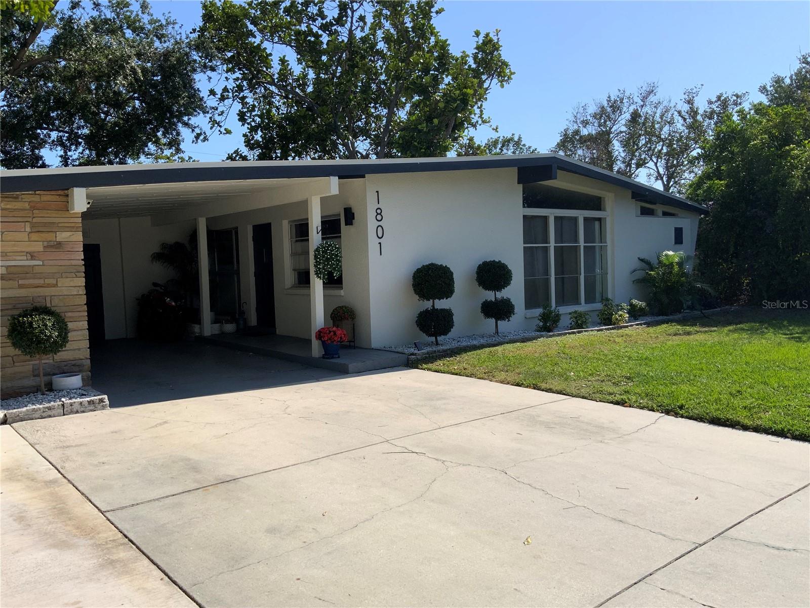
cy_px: 304
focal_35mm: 29
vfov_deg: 48.2
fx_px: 679
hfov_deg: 61.7
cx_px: 405
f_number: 1.8
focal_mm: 3
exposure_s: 1/2141
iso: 16
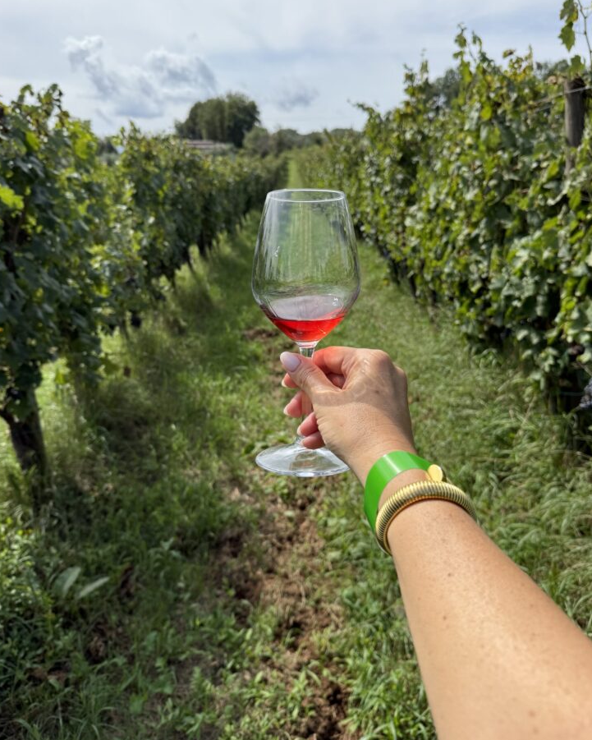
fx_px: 569
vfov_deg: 65.9
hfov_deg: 54.9
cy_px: 342
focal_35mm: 26
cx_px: 297
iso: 80
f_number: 1.78
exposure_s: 1/3759
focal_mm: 6.76
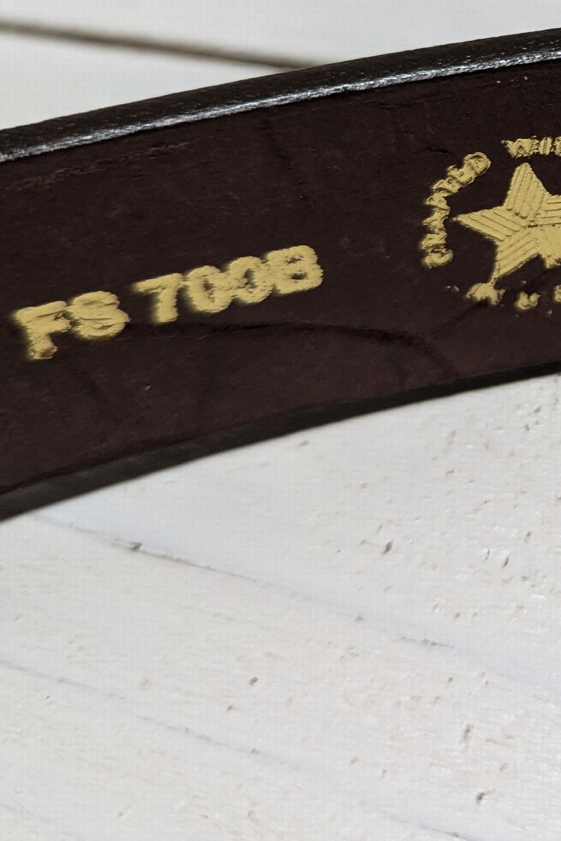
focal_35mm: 57
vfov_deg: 33.8
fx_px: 1332
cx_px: 714
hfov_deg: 21.6
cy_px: 139
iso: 339
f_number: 1.85
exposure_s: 1/67.5
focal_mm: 6.81
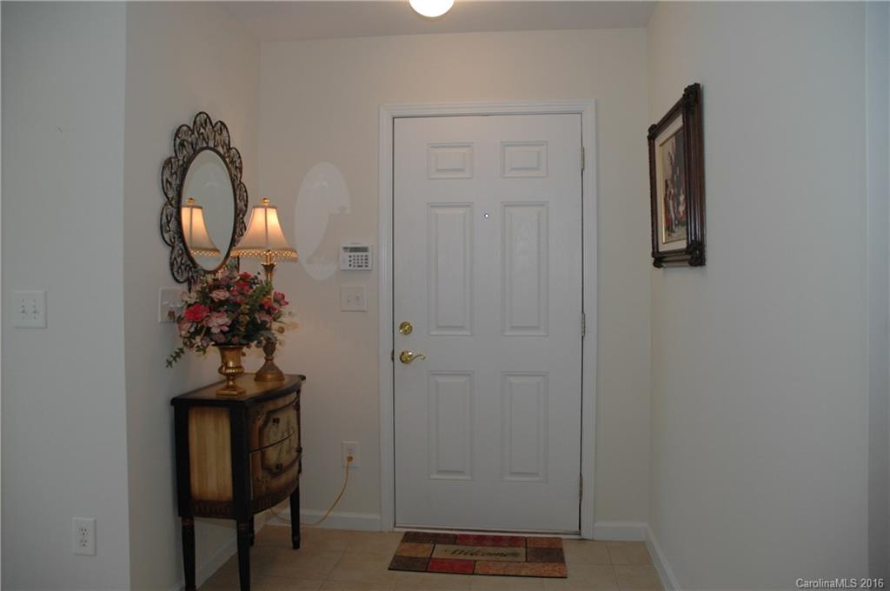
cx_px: 445
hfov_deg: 67.4
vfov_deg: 47.8
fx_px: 667
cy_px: 296
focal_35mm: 27
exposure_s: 1/80
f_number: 5
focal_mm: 18
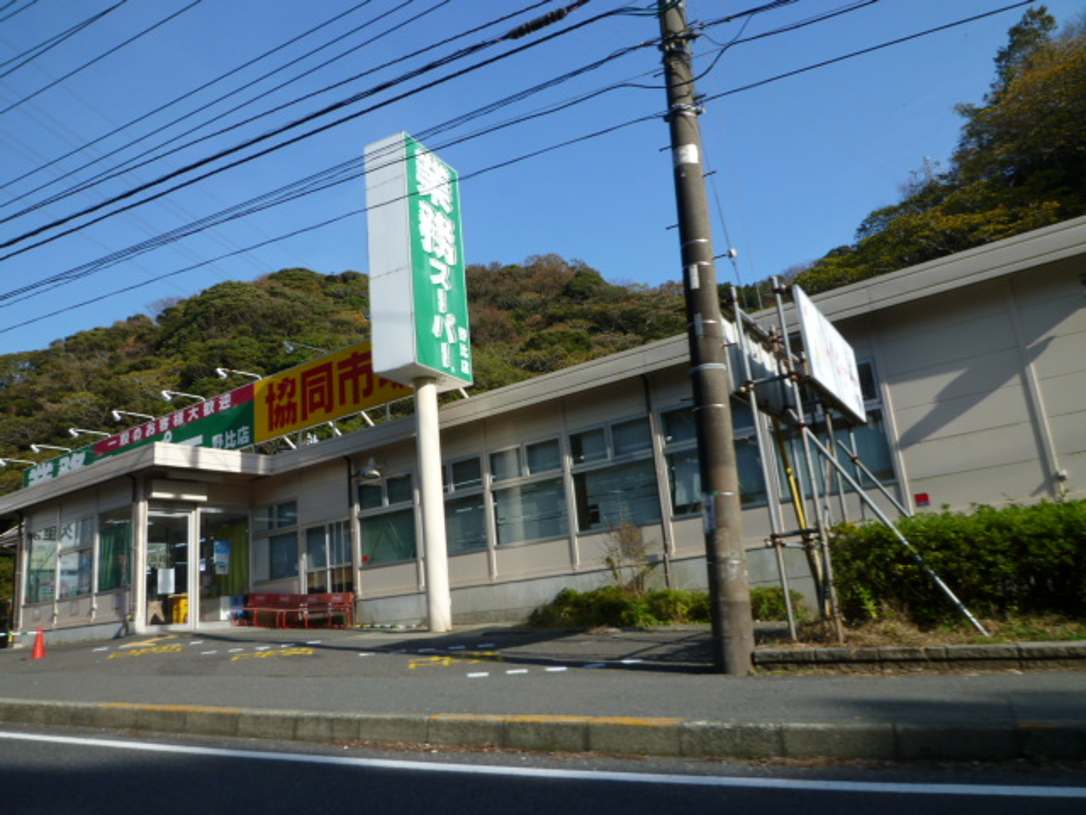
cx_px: 543
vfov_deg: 54.9
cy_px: 408
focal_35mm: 25
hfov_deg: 69.4
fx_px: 784
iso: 80
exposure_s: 1/400
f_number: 4.5
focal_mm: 4.5
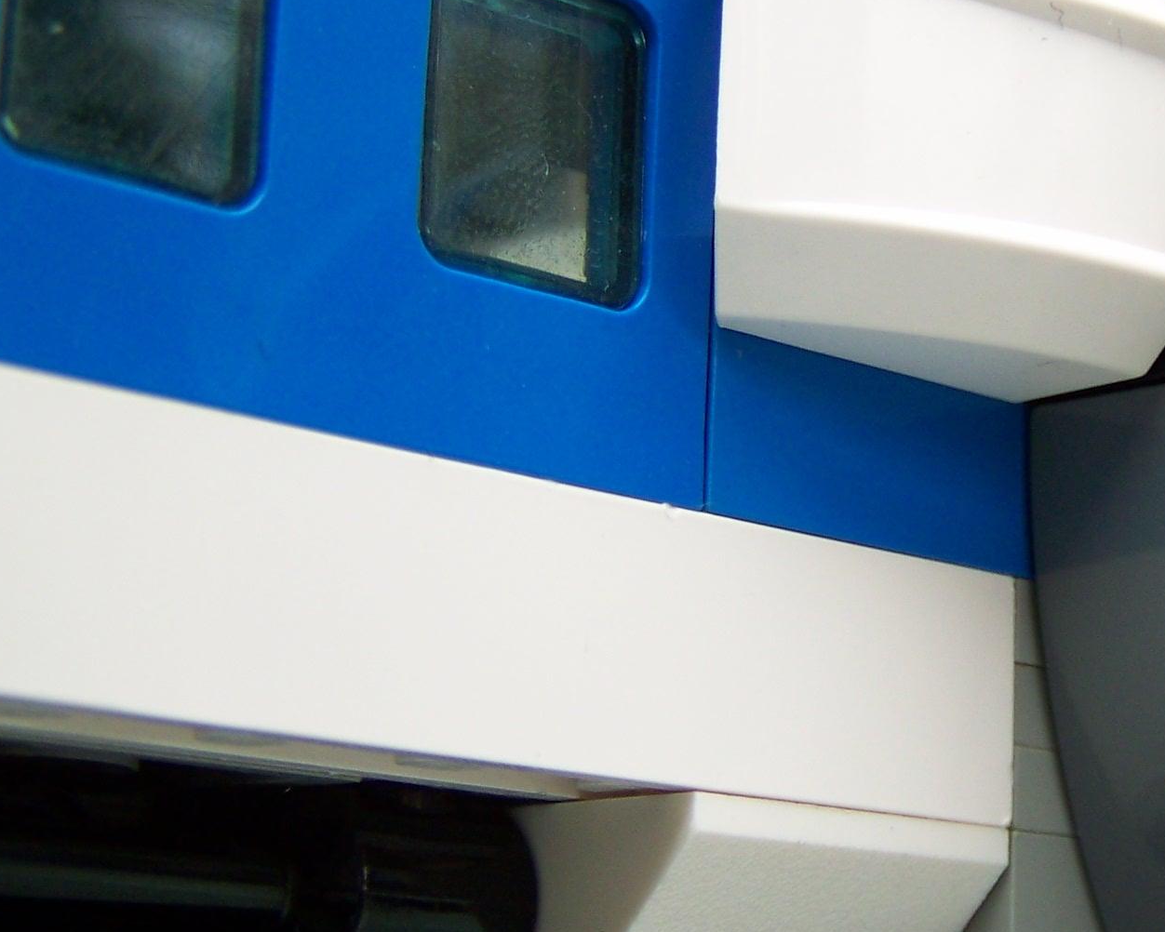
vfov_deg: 16.9
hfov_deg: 20.6
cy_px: 435
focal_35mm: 91
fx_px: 3138
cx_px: 1045
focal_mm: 6.3
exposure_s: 1/100
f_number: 2.8
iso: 64
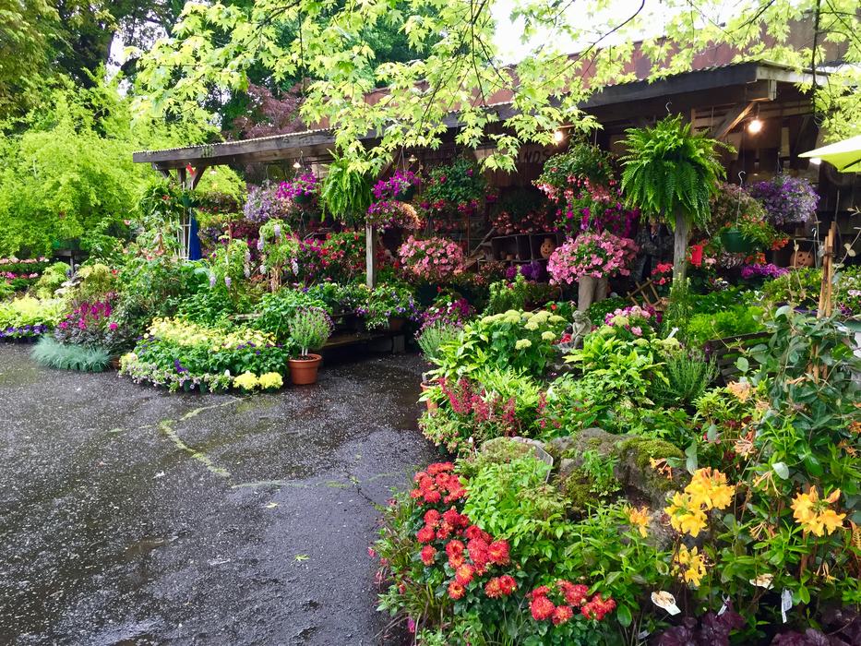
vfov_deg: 48.2
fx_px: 721
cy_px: 323
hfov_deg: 61.7
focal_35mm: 29
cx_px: 430
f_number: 2.2
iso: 32
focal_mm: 4.15
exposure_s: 1/30
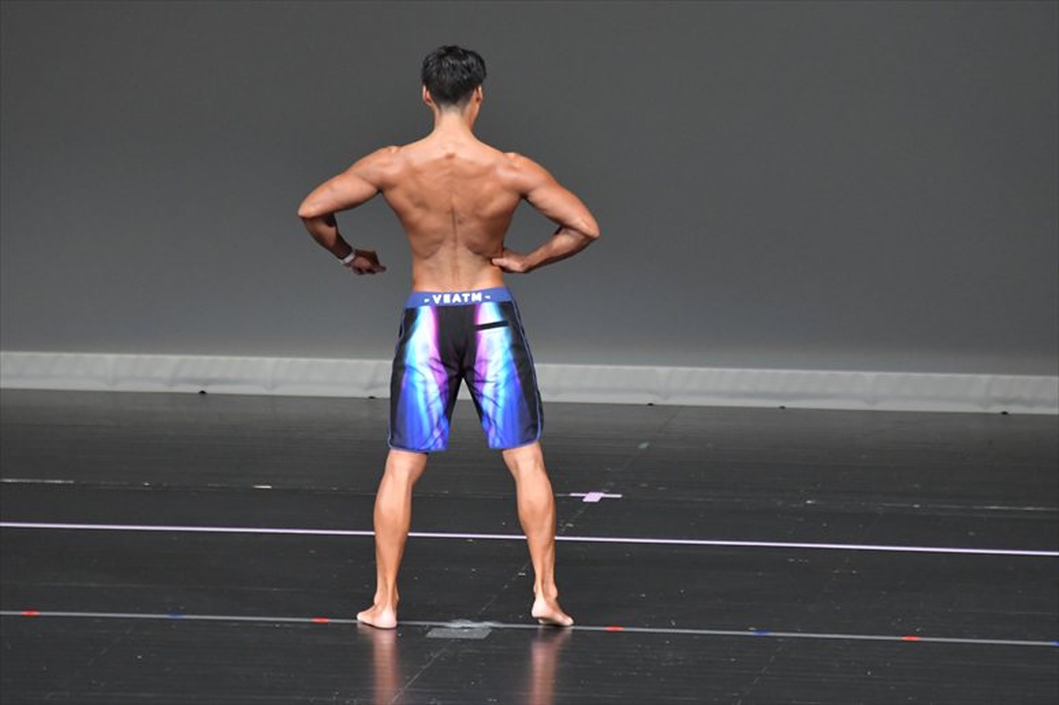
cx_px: 530
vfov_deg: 4.4
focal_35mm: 315
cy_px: 352
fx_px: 9262
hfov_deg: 6.5
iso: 5000
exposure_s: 1/400
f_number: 5.6
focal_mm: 210
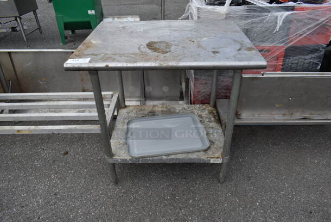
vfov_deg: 48.0
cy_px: 111
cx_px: 166
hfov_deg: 67.3
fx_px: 248
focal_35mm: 27
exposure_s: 1/200
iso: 100
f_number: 7.1
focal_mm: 18
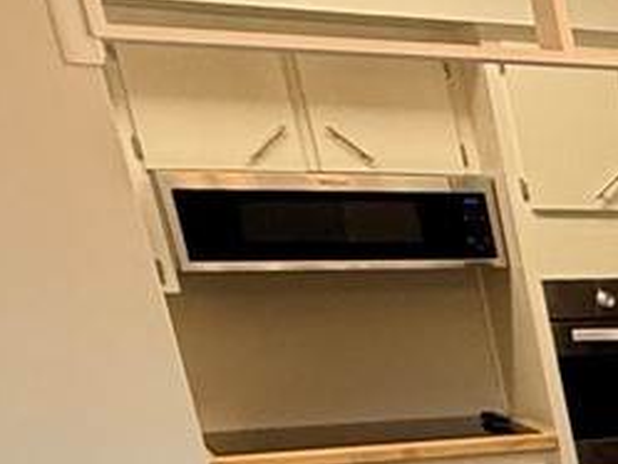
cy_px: 744
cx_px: 1655
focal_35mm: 90
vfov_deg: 15.0
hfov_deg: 13.0
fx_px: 1608
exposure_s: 1/120
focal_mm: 2.22
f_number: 2.2
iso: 200
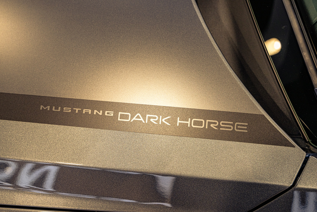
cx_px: 158
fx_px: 379
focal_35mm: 43
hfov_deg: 45.4
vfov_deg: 31.2
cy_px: 106
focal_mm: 43
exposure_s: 1/100
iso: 400
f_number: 4
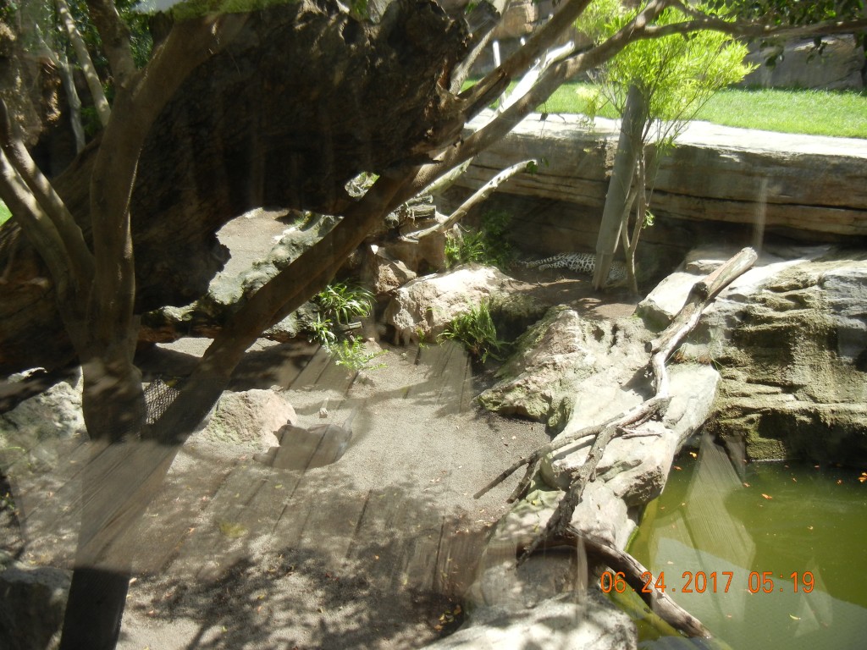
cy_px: 325
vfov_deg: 46.8
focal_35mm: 30
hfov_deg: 60.0
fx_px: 751
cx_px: 434
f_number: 3.5
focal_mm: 5.4
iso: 160
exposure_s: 1/404
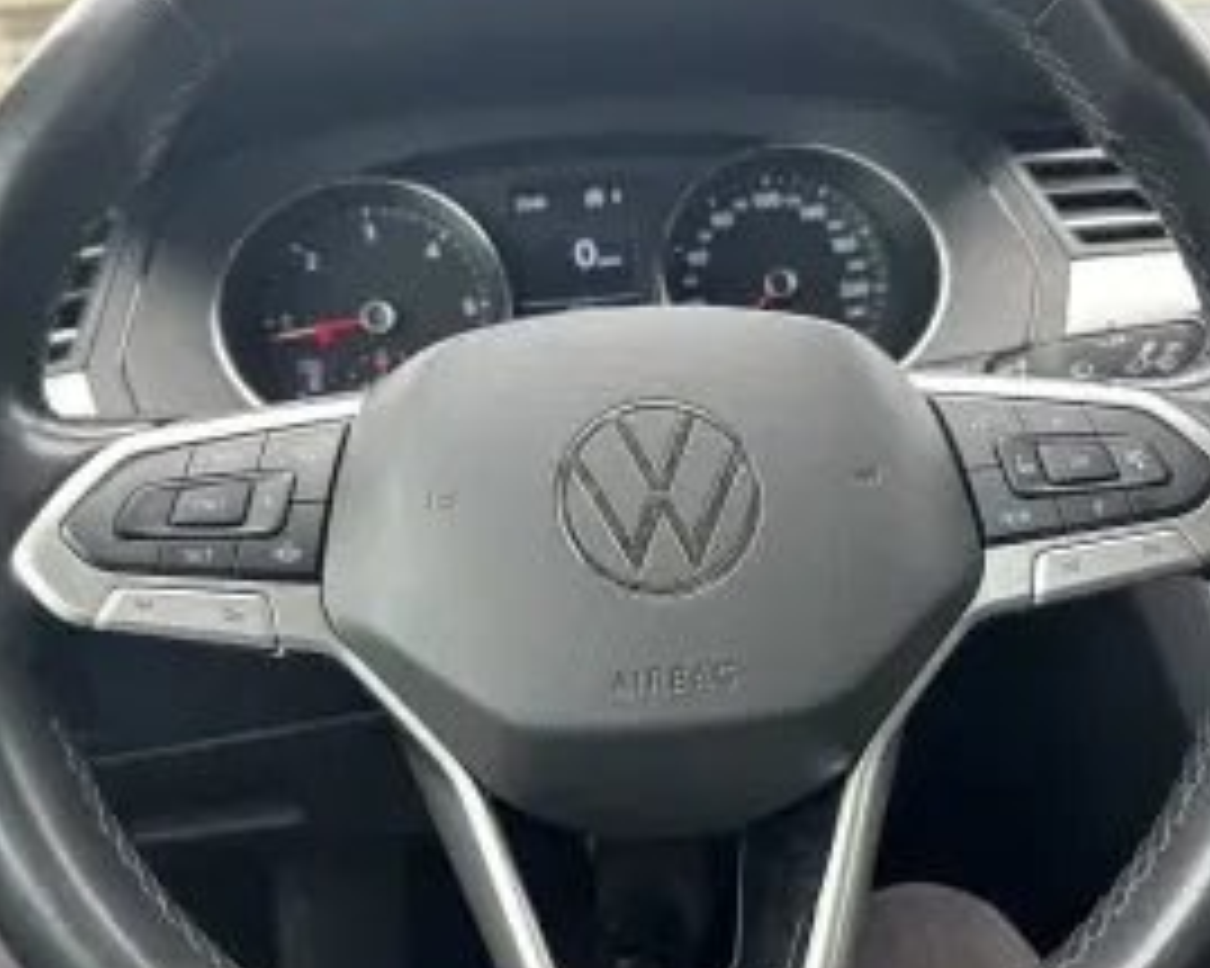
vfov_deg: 43.3
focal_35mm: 34
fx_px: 1217
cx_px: 621
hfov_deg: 52.9
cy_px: 486
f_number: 1.5
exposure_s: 1/121
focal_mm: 5.7
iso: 50
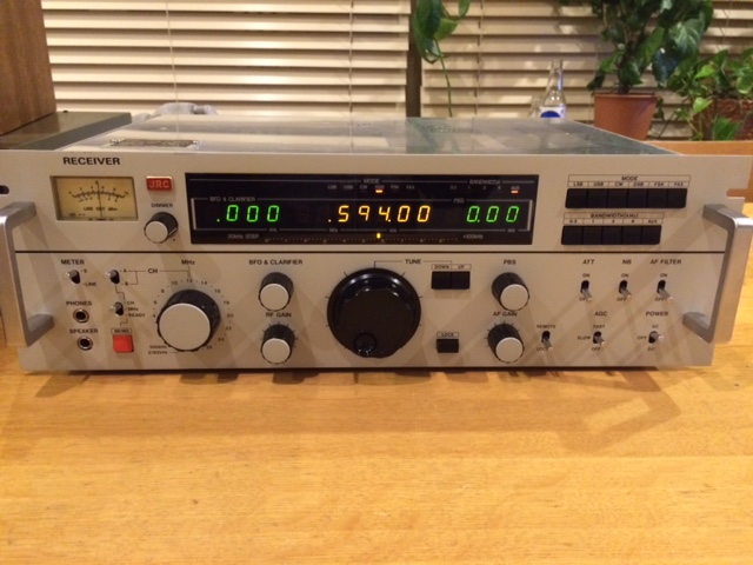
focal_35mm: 29
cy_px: 282
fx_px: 631
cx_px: 376
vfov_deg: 48.2
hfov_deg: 61.7
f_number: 2.2
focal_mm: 4.15
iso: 400
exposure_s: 1/17
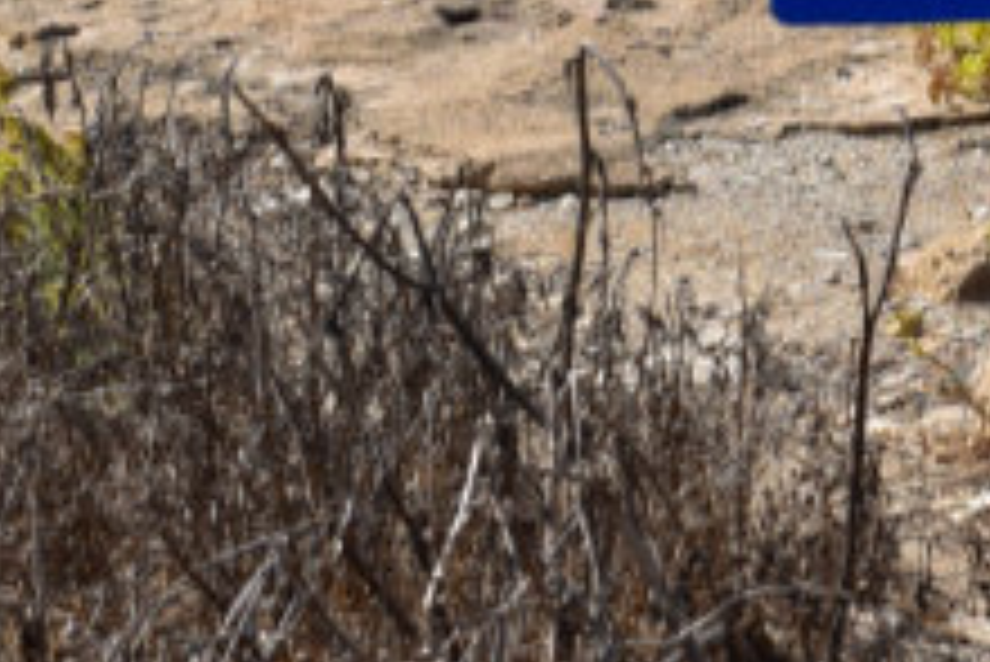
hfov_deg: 9.3
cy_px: -736
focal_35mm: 216
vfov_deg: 6.2
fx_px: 5953
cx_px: 1462
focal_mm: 31
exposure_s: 1/500
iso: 280
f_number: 11
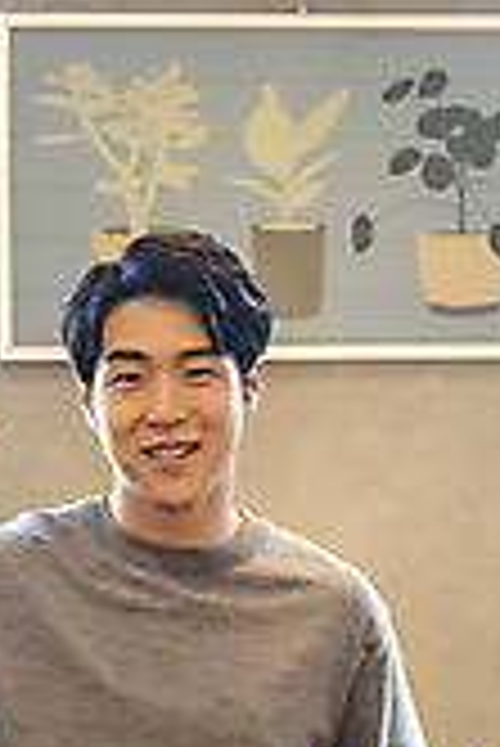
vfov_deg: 14.6
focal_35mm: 140
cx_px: 259
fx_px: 2910
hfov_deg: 9.8
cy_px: 486
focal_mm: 58
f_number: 2.8
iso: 400
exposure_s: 1/50
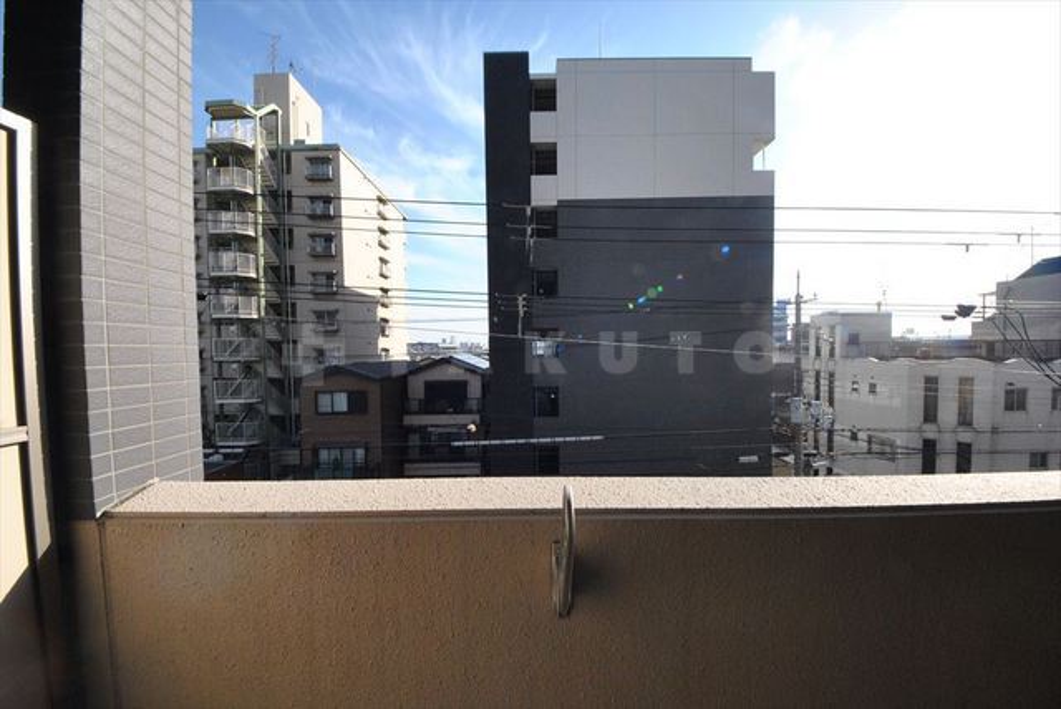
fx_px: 354
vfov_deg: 90.1
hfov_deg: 112.6
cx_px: 530
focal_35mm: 12
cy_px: 354
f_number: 11
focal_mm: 8
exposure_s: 1/500
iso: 800
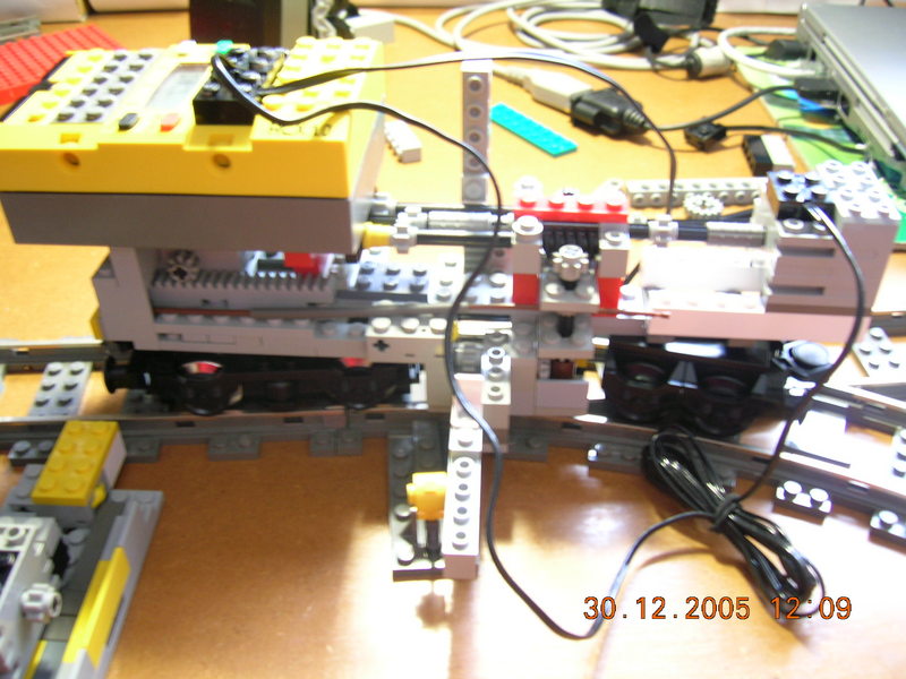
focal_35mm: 34
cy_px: 340
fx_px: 890
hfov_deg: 54.0
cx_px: 453
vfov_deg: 41.8
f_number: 2.9
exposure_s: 1/3
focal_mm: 5.7
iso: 76
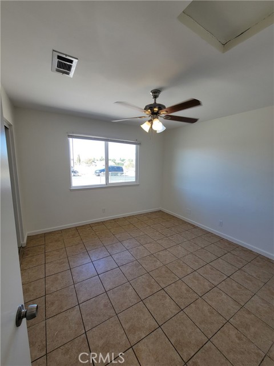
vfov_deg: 106.2
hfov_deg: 89.9
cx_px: 137
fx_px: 137
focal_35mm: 13
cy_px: 183
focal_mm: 2.2
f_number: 2.2
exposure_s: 1/121
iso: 50
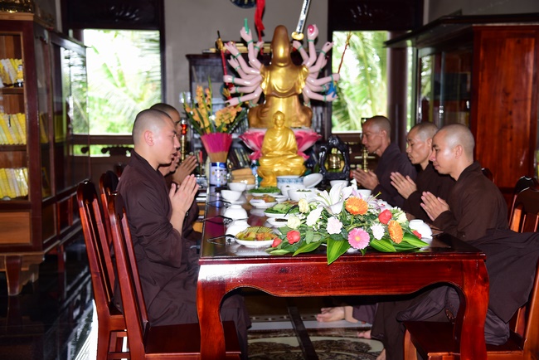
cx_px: 270
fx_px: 749
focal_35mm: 50
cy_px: 180
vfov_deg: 27.0
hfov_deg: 39.6
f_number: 4
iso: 400
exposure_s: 1/160
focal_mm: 50
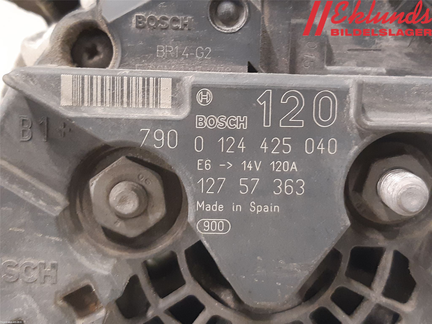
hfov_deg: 67.3
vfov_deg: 53.1
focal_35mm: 26
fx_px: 324
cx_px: 216
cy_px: 162
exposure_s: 1/25
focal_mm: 3.93
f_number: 1.7
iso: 320
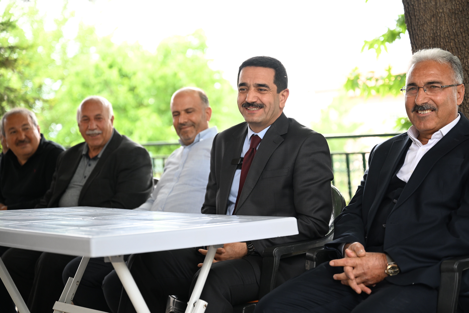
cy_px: 156
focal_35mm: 70
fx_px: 912
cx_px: 234
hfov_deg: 28.8
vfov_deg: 19.5
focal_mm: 70
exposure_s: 1/500
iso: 1250
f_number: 2.8
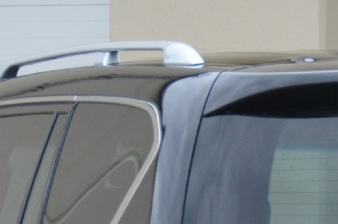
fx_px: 7989
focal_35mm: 853
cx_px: 308
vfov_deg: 1.6
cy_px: 435
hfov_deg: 2.4
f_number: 5.3
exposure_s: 1/640
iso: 800
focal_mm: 105
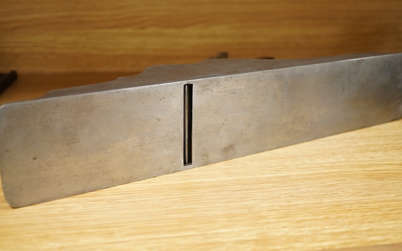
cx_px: 201
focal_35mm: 46
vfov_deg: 28.0
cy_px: 129
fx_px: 504
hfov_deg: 43.5
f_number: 3.5
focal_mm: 30
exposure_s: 1/125
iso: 1250
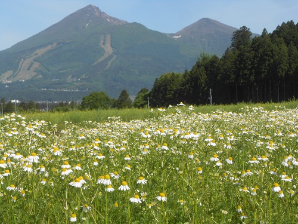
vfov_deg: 18.2
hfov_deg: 24.1
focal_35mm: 81
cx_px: 149
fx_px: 697
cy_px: 112
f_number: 6.6
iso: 80
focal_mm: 14.5
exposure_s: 1/320
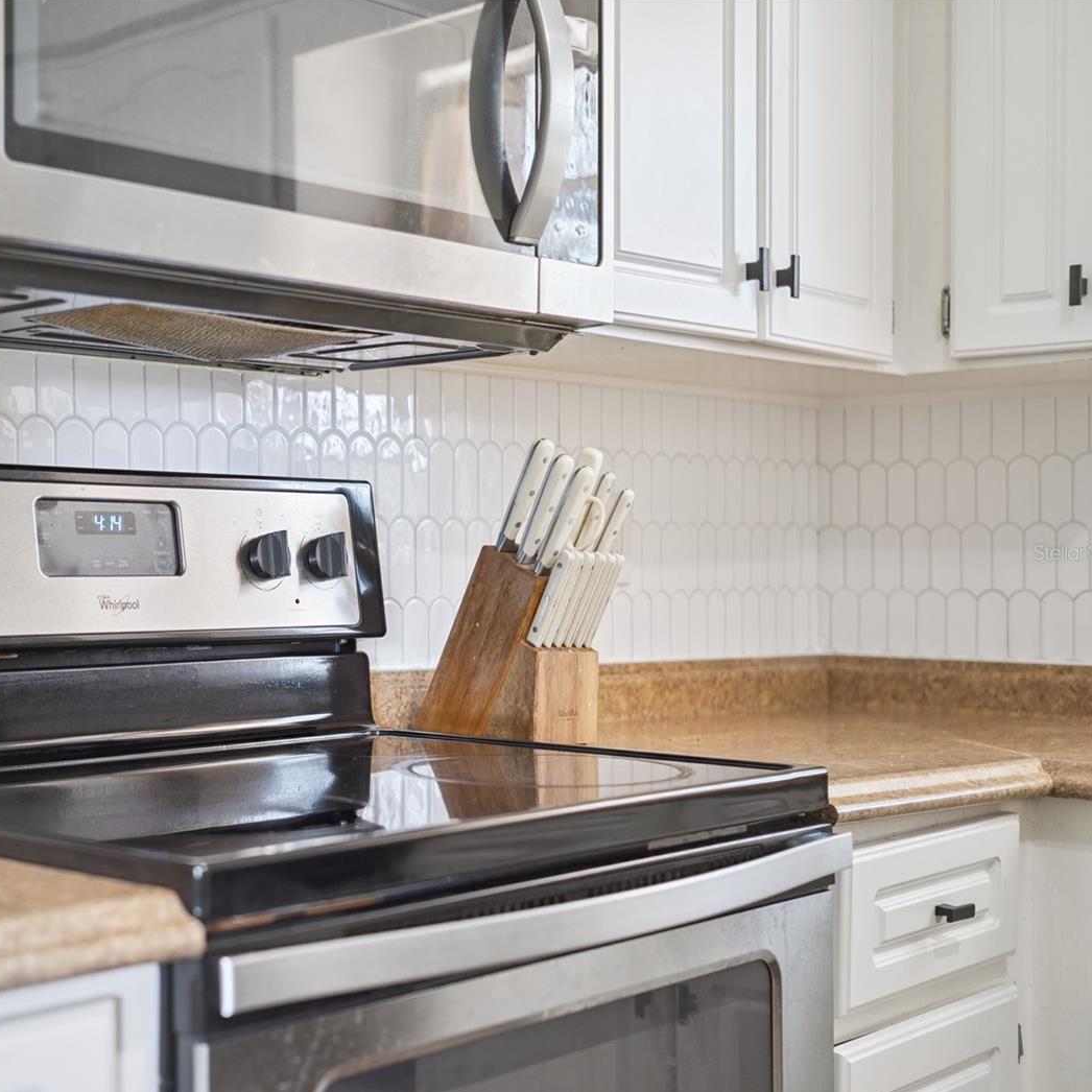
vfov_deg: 32.8
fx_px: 1856
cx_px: 291
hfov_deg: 32.3
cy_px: 552
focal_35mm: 52
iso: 800
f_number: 2.5
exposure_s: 1/160
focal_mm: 40
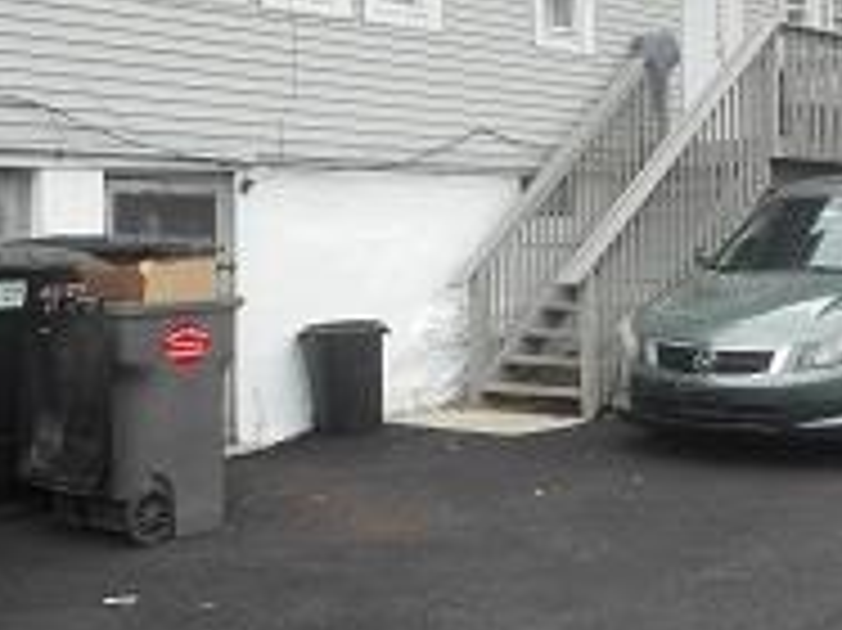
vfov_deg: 24.2
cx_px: 356
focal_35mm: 60
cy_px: 171
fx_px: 1459
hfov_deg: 32.1
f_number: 3.7
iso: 80
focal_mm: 4.5
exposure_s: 1/250
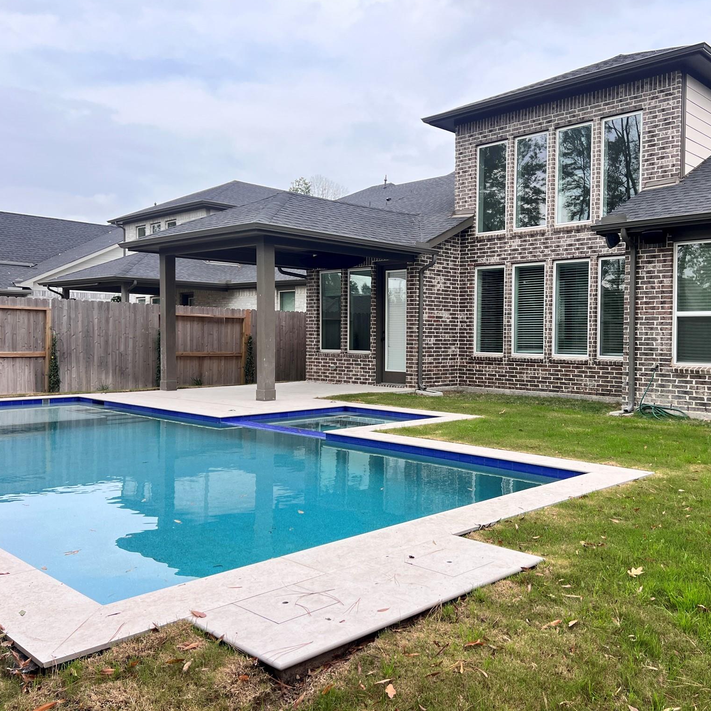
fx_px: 720
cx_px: 430
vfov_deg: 52.5
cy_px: 354
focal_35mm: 31
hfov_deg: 52.1
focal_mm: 5.7
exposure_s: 1/1468
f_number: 1.5
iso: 50
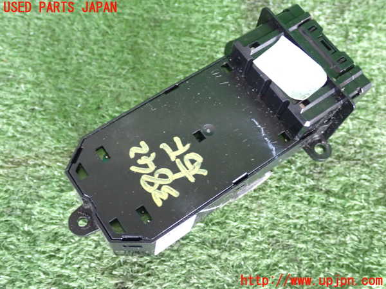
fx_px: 457
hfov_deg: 45.8
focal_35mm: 41
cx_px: 193
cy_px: 144
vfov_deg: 35.1
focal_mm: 7.31
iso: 800
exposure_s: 1/40
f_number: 2.8
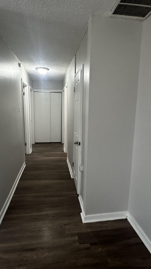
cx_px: 72
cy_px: 130
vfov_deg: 83.8
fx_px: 149
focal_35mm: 21
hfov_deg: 53.6
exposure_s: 1/60
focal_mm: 2.22
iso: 200
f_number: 2.2
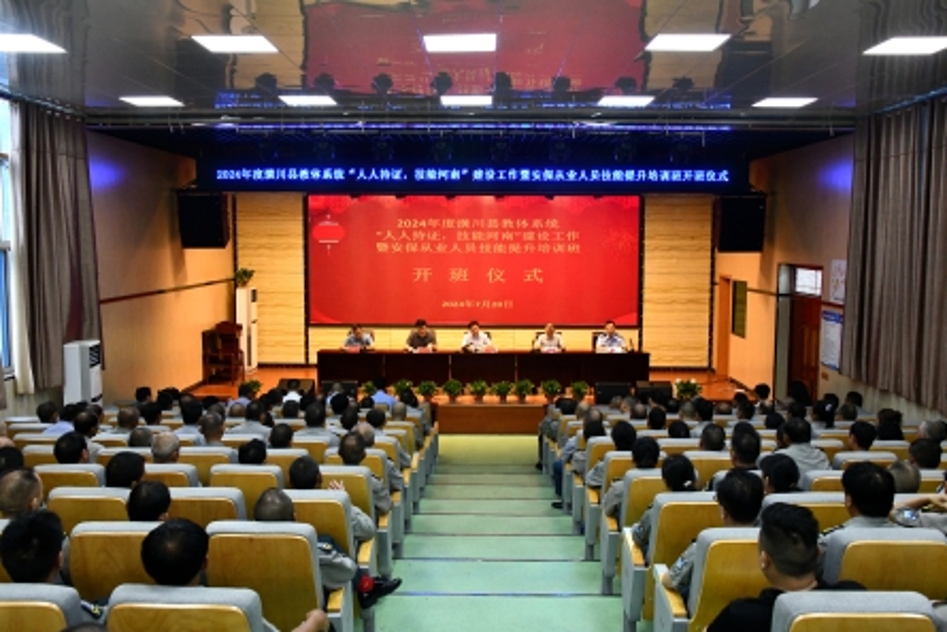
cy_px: 316
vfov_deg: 41.1
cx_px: 474
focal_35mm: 32
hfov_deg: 58.7
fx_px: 842
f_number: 9
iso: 6400
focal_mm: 32
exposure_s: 1/125
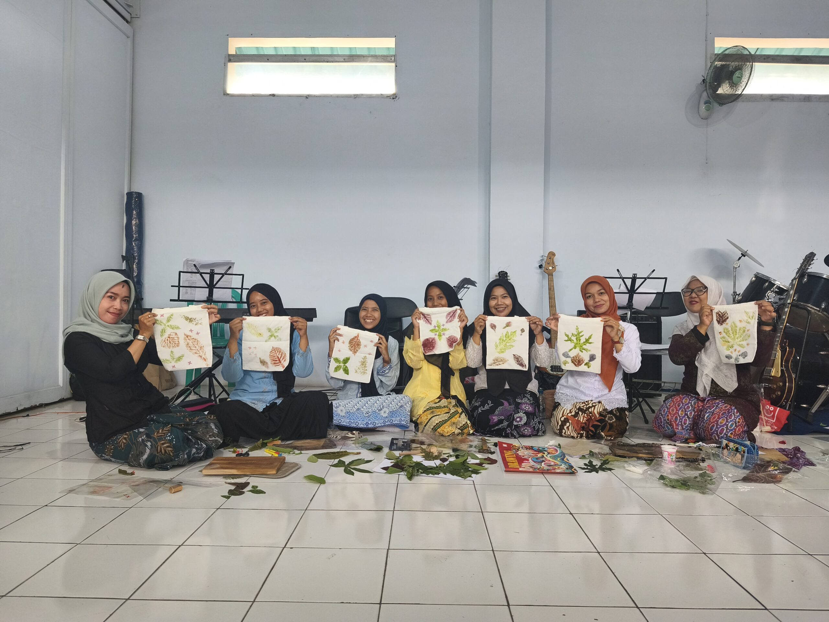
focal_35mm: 23
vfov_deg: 58.9
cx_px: 414
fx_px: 551
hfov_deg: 73.9
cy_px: 311
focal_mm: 6.18
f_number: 1.65
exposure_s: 1/50
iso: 500
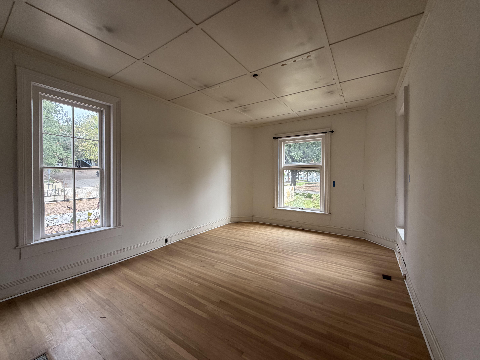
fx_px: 194
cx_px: 240
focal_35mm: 14
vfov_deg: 85.7
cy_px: 180
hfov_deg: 102.1
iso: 125
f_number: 2.2
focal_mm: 2.22
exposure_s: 1/121
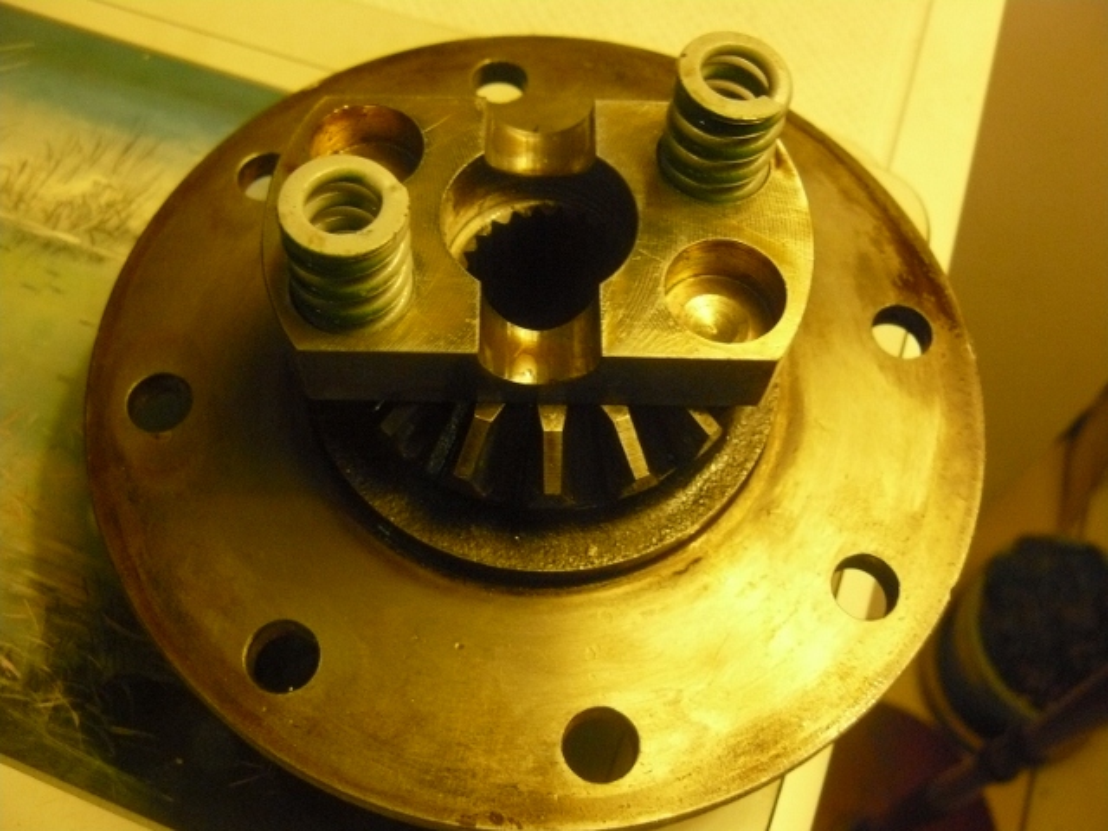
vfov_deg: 39.7
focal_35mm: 36
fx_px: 1152
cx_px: 554
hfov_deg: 51.4
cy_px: 416
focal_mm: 6
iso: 400
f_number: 2.8
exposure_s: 1/25
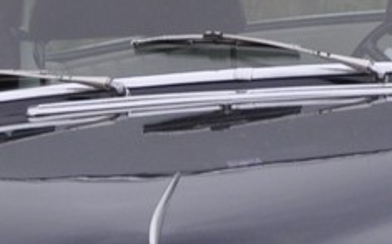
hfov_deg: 2.8
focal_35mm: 738
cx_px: -390
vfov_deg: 1.8
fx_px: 7877
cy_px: -61
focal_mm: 70
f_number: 5.6
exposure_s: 1/125
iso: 320
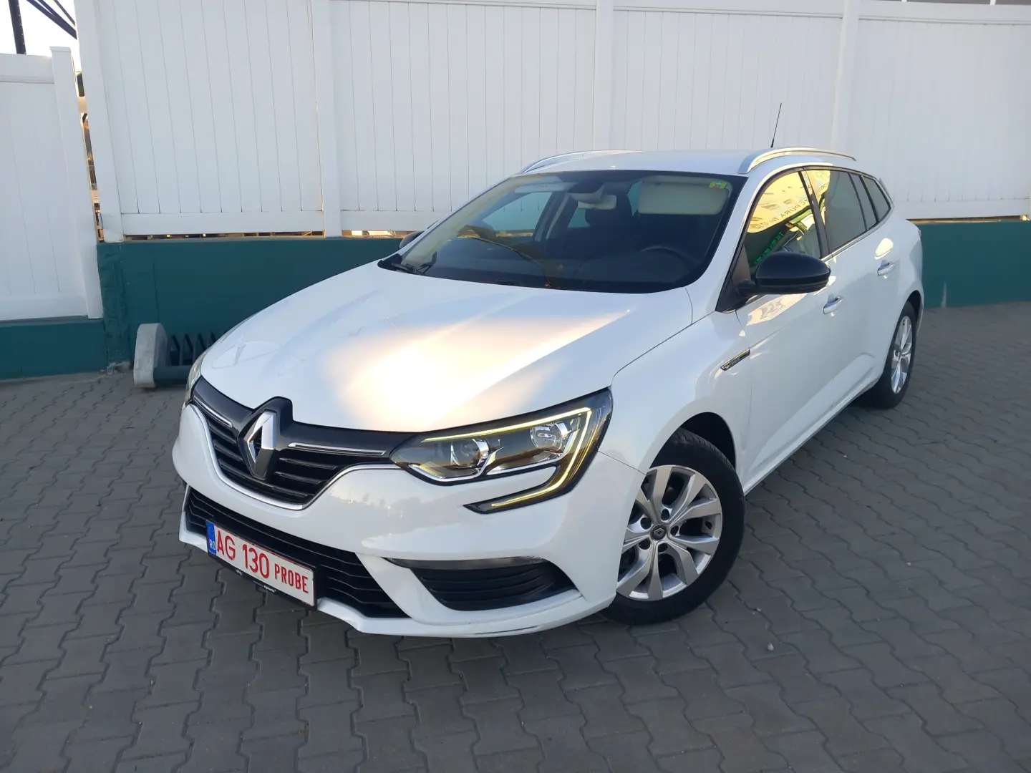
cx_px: 516
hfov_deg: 65.3
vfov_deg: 51.4
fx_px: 804
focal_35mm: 27
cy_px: 386
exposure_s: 1/100
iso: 25
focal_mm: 4
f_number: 1.8
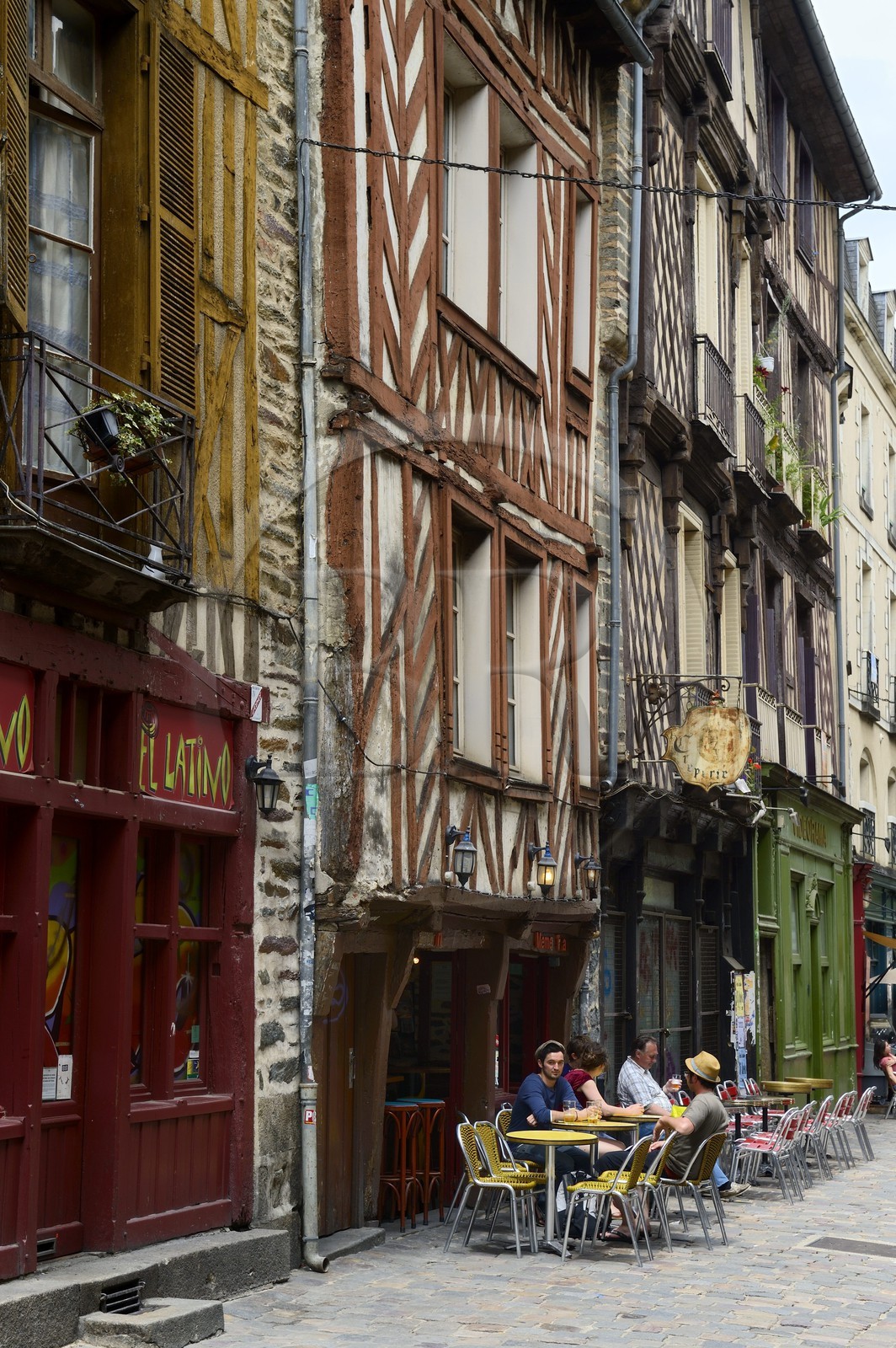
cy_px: 674
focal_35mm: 62
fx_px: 2319
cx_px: 448
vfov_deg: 32.4
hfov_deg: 21.9
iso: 200
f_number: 9
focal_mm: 62
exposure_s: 1/200
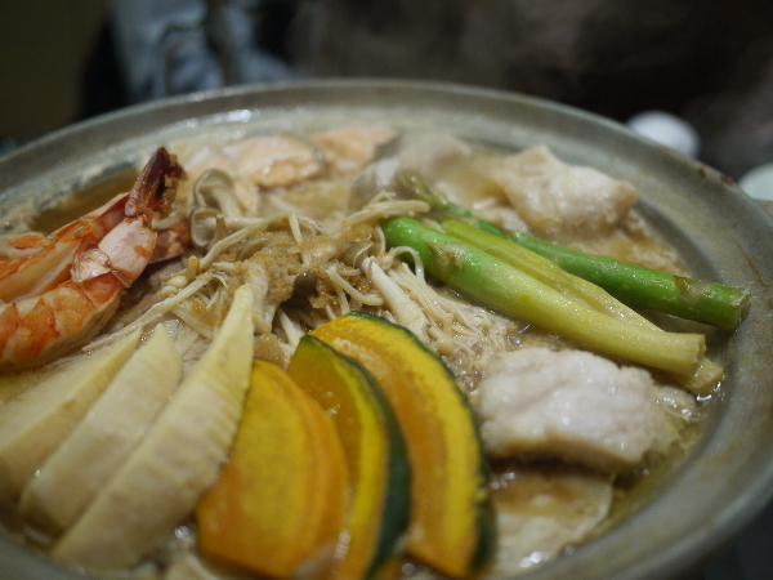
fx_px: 893
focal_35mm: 40
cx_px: 386
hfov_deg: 46.8
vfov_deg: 36.0
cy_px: 290
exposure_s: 1/50
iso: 100
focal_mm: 20
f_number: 1.7
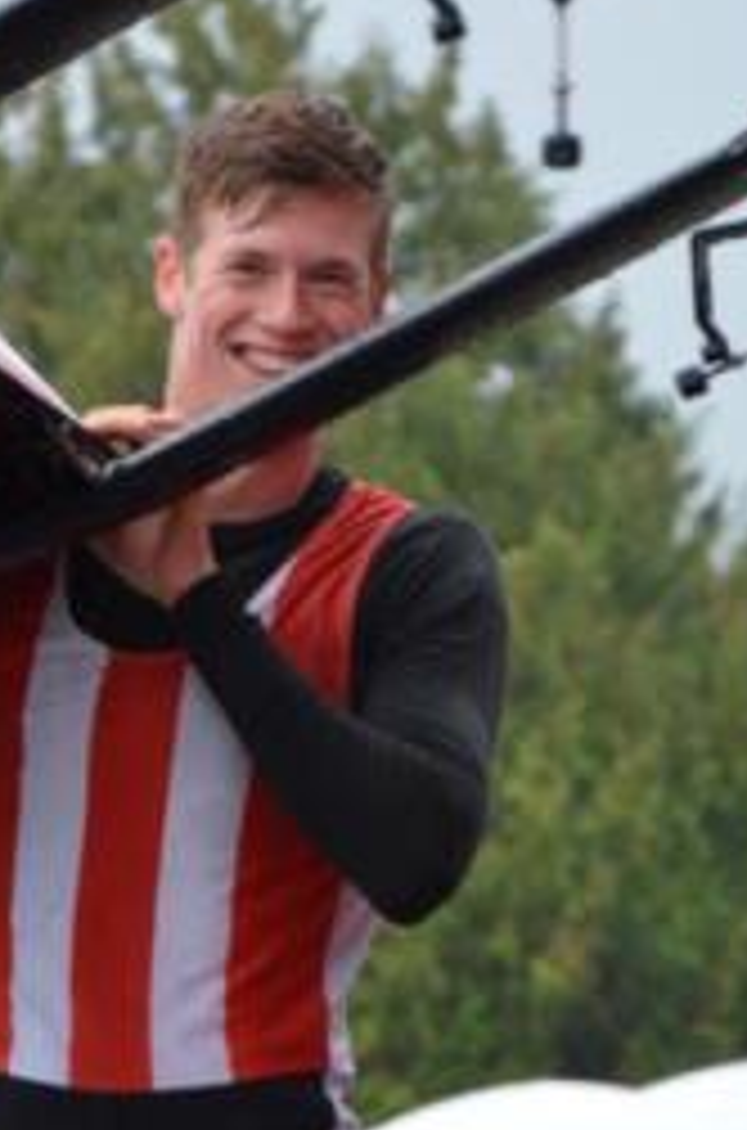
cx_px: 250
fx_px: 9827
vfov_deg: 6.6
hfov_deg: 4.4
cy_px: 716
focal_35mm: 314
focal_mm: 105
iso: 400
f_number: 5.6
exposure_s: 1/320
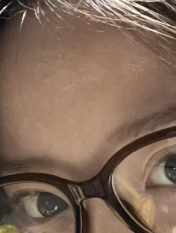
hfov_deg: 13.9
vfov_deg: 18.1
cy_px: 254
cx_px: 181
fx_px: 711
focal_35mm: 105
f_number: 2.2
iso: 640
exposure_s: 1/25
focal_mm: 2.71
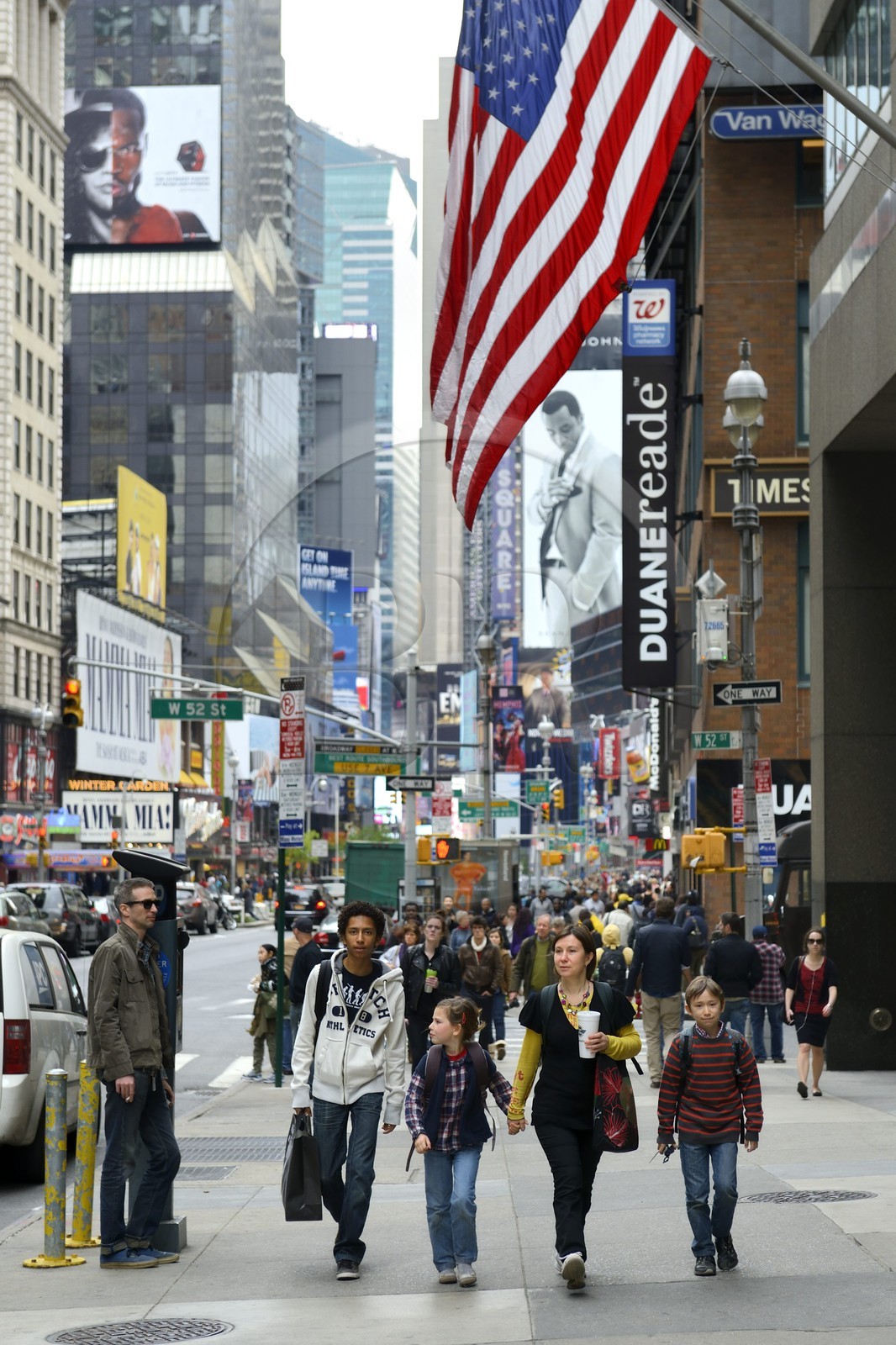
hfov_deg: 19.4
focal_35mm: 70
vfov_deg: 28.8
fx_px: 2614
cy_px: 672
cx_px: 448
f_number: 4
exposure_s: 1/400
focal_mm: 70
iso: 400
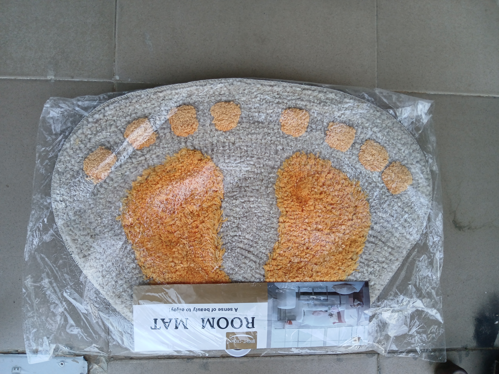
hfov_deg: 67.3
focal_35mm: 26
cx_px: 250
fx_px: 375
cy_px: 187
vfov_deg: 53.1
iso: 64
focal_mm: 3.98
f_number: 1.8
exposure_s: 1/50
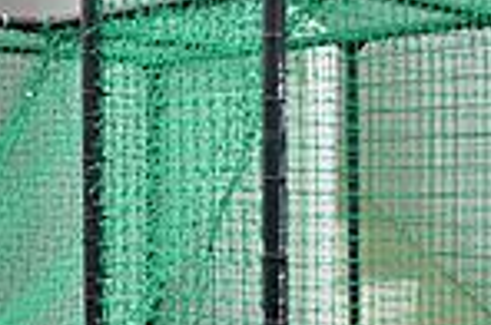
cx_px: 209
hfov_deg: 31.0
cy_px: 209
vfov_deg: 20.8
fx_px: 885
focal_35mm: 65
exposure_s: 1/50
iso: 100
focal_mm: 10
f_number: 4.5
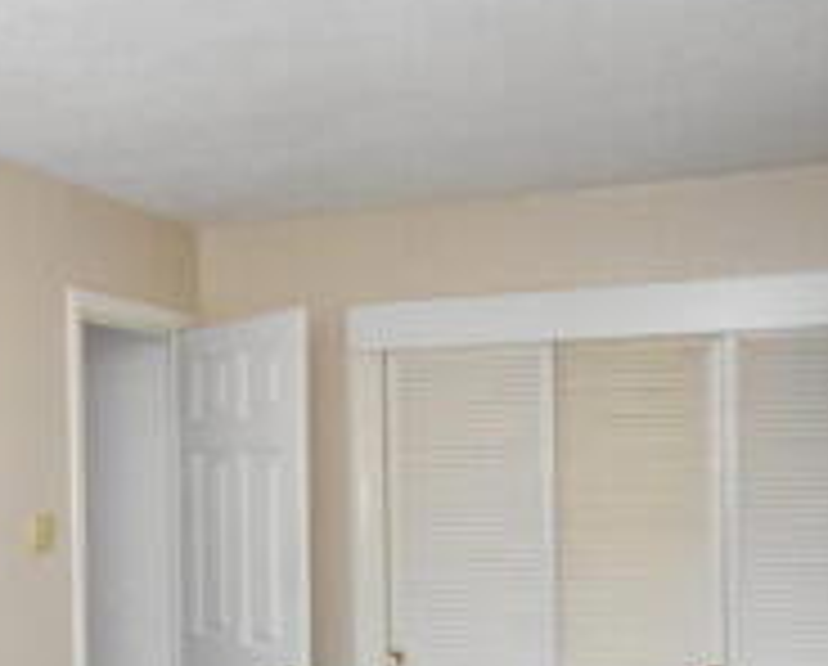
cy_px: 484
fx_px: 1228
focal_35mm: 50
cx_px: 106
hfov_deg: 35.4
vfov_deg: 29.9
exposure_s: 1/60
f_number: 4
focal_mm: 10
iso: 3200
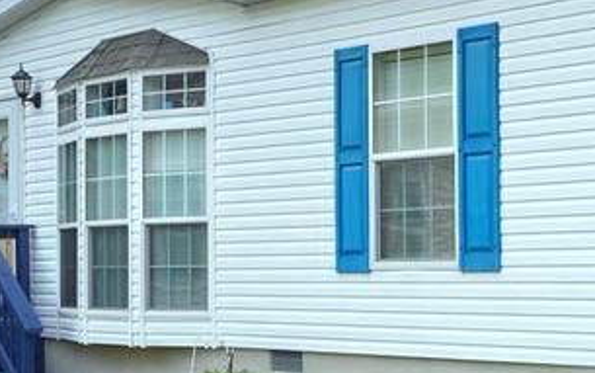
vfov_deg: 16.9
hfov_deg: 23.1
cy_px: 234
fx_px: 1249
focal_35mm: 77
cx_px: 821
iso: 125
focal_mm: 16
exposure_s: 1/160
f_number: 8
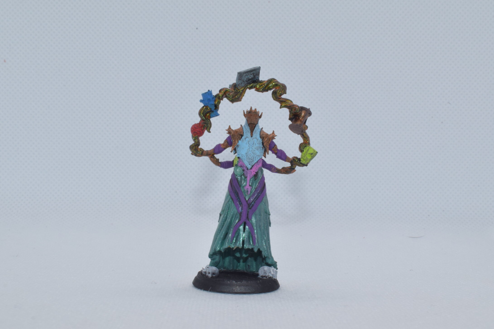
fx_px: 845
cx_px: 246
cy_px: 175
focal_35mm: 62
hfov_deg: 32.6
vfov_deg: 22.1
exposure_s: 1/125
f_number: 20
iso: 800
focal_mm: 35
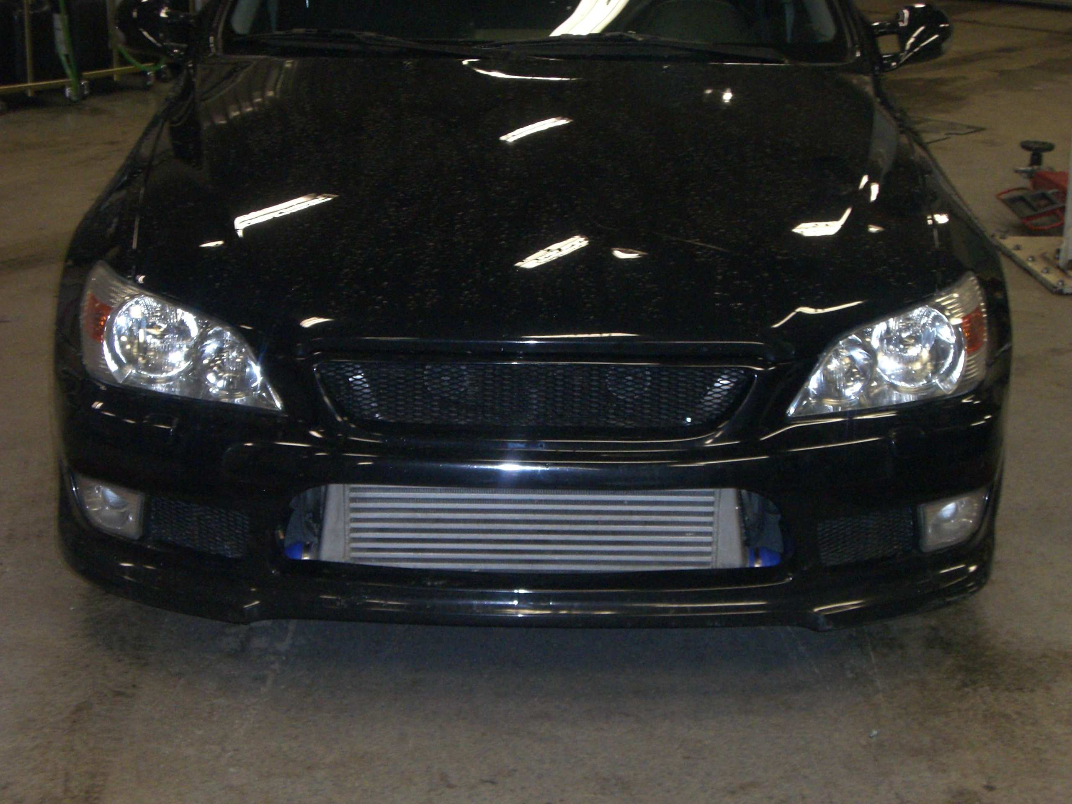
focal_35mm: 66
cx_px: 536
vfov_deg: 22.3
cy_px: 402
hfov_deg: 29.4
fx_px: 2044
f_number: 3.6
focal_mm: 10.7
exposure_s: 1/60
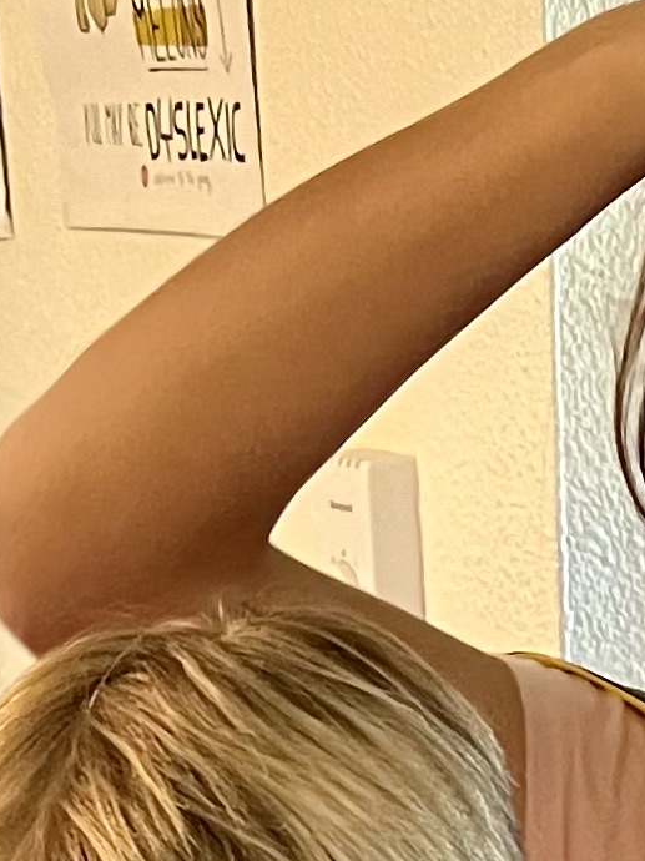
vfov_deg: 10.9
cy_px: 2109
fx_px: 3779
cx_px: 740
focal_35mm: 152
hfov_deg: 9.6
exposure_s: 1/60
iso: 320
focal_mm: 5.7
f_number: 1.5
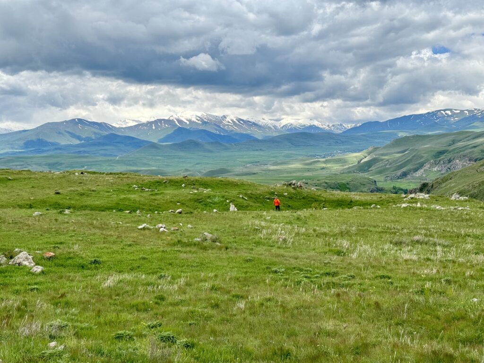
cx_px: 242
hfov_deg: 39.7
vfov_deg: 30.3
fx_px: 671
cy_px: 182
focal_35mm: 48
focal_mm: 6.76
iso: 64
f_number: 1.78
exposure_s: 1/4310
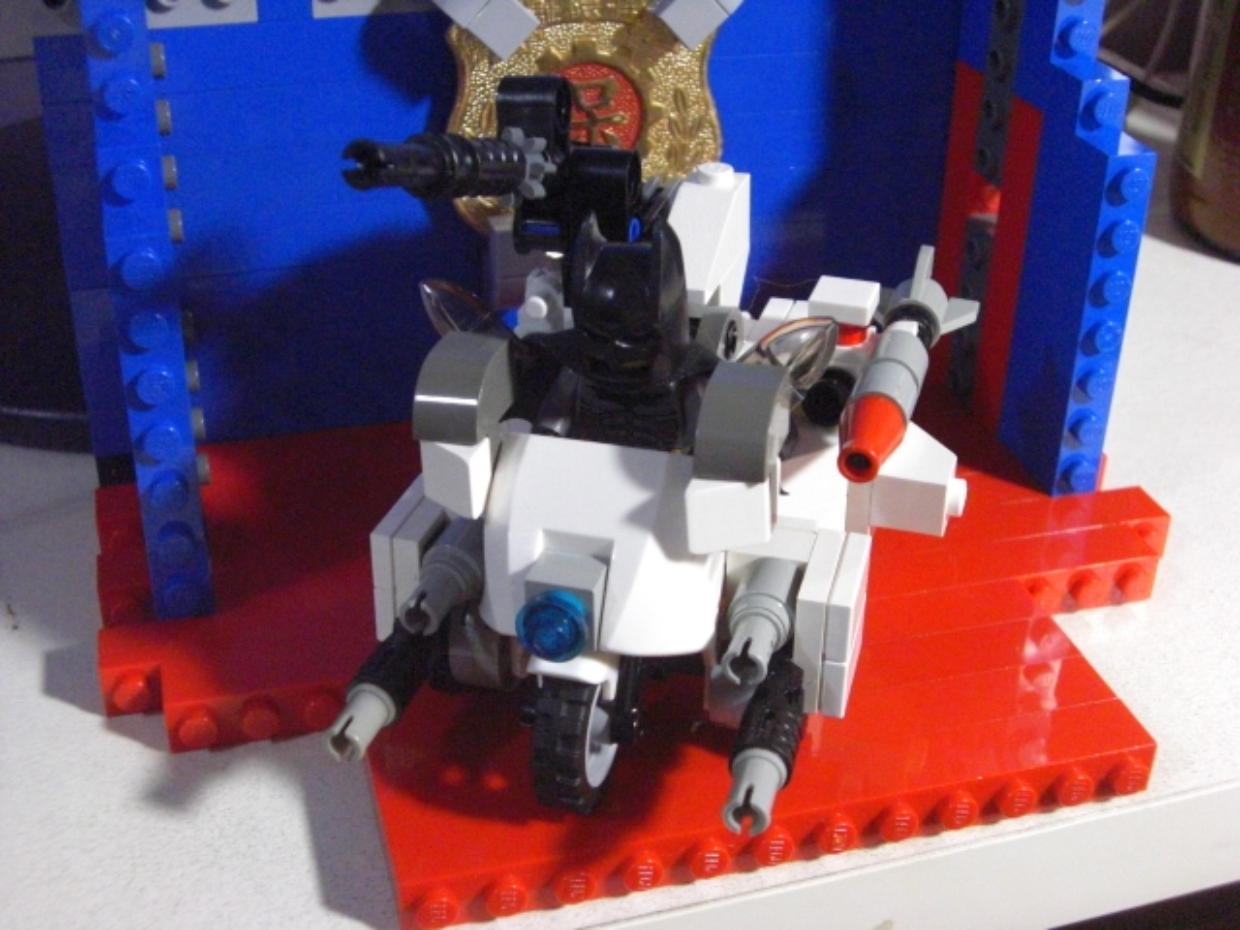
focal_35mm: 47
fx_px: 1684
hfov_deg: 40.4
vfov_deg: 30.9
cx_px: 620
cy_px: 465
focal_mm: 7.6
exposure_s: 1/60
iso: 800
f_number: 3
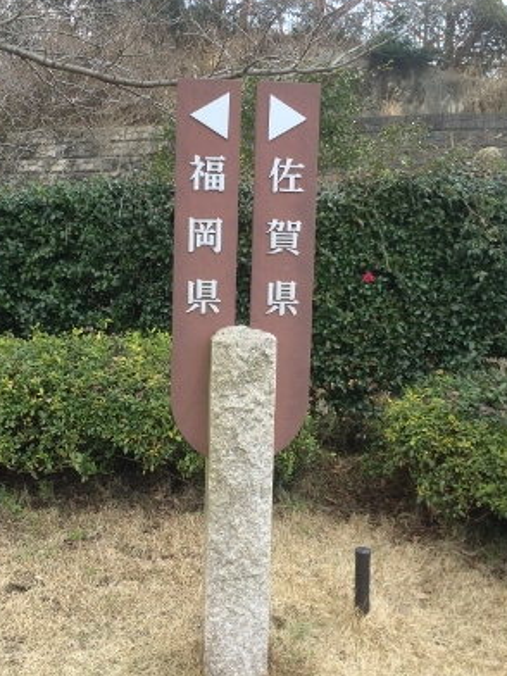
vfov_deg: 50.1
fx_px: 723
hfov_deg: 38.6
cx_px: 216
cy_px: 322
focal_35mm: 37
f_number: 2.2
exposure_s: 1/229
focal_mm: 4.15
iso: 32
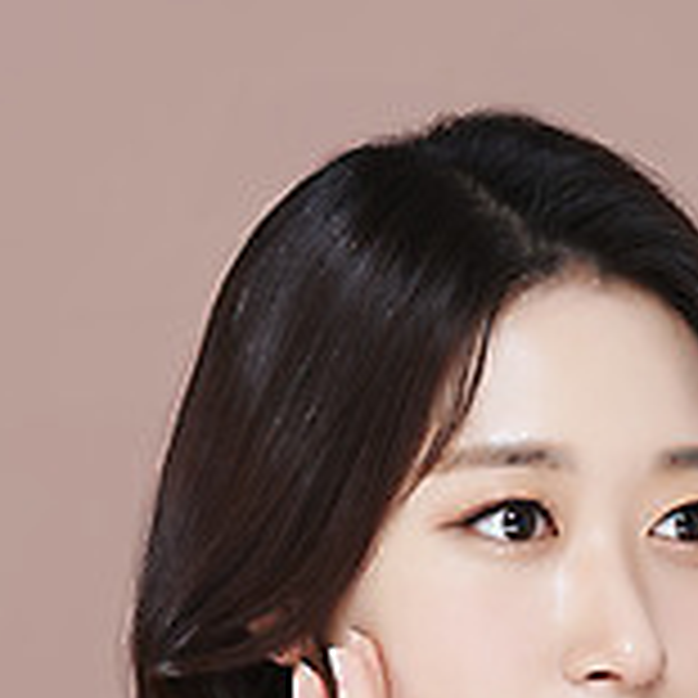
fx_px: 7848
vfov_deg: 5.1
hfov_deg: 5.1
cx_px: 579
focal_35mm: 344
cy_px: 824
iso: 64
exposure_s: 1/125
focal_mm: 105
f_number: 11
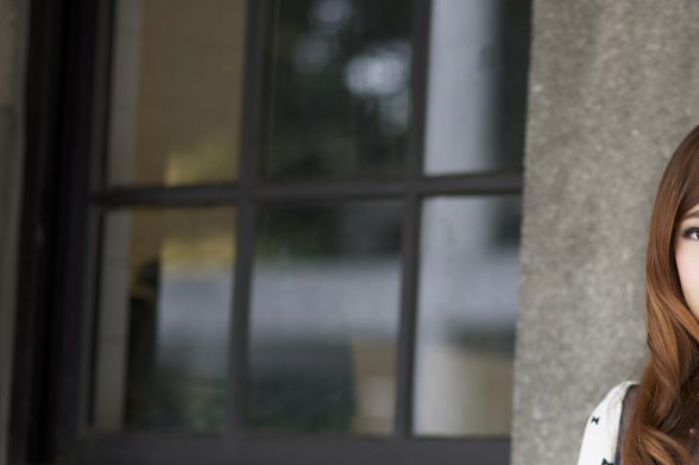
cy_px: 381
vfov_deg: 7.4
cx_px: 675
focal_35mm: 185
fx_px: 3589
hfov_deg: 11.0
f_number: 1.8
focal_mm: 85
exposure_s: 1/100
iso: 200
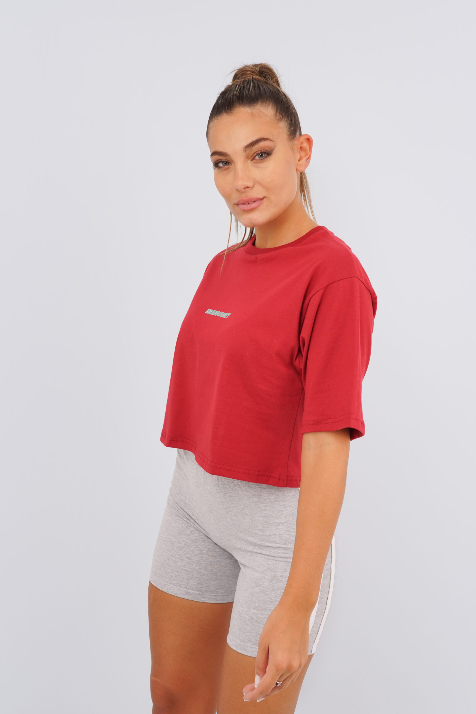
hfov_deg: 33.4
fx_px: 793
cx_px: 238
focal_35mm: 40
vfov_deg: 48.5
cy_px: 357
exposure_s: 1/160
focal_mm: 40
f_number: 14
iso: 160
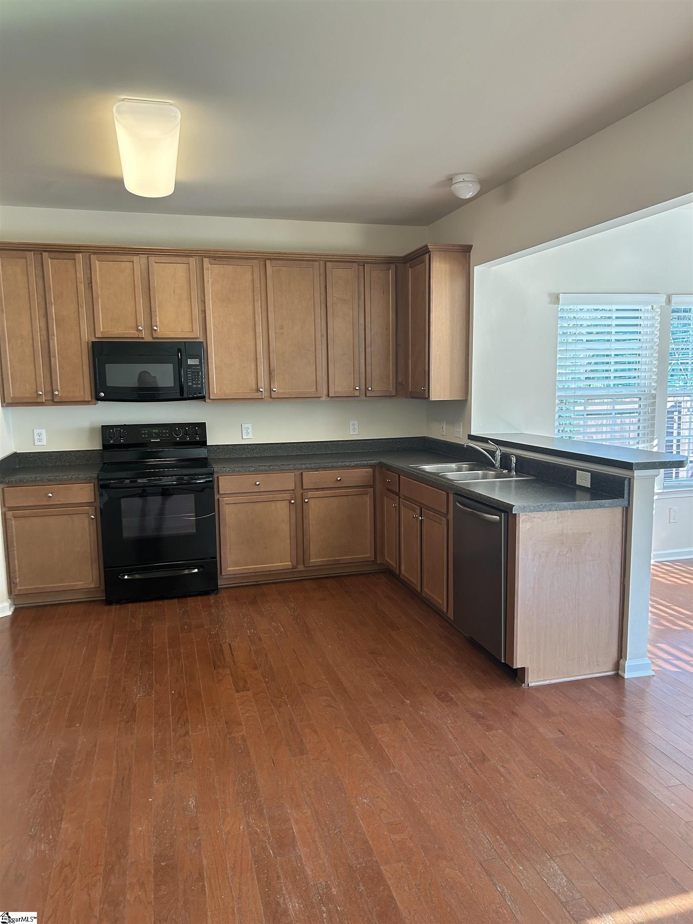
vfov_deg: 67.3
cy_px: 462
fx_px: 694
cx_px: 346
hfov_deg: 53.1
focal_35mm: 26
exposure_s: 1/120
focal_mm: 5.7
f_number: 1.5
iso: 125
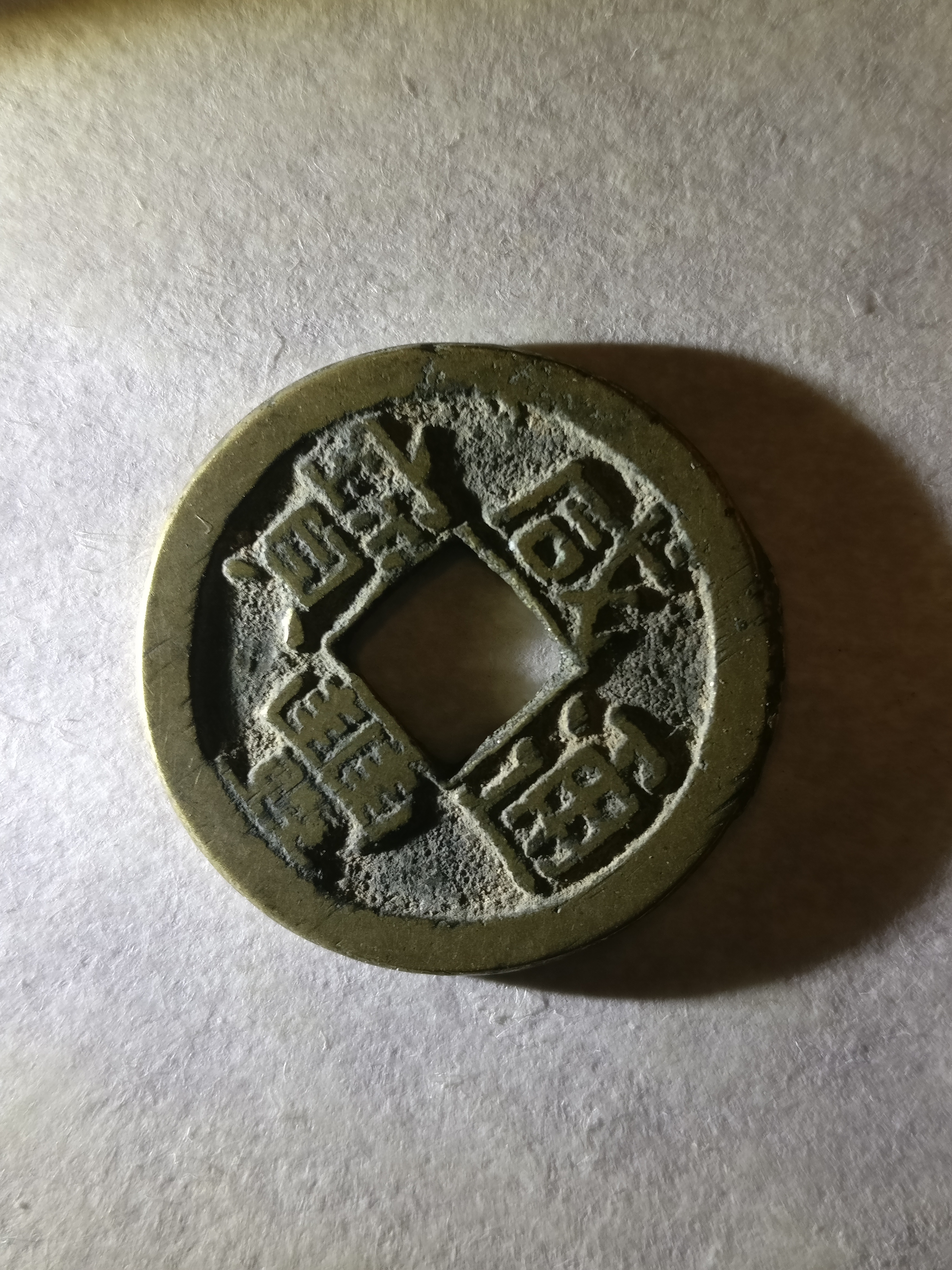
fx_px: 1027
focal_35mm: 28
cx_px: 476
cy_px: 635
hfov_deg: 49.7
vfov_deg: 63.4
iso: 125
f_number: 2
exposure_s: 1/33
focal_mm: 4.26
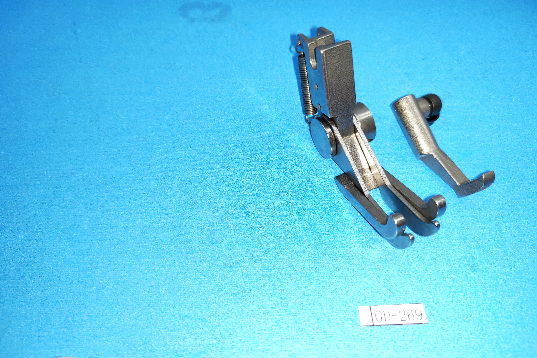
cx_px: 269
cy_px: 179
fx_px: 358
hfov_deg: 73.7
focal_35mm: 24
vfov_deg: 53.1
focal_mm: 3.97
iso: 107
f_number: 1.7
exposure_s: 1/100
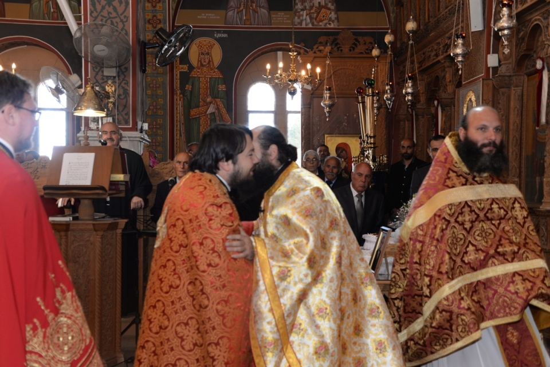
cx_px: 275
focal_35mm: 50
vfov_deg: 27.0
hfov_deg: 39.6
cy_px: 184
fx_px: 764
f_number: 5.6
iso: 1000
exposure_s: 1/60
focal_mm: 50
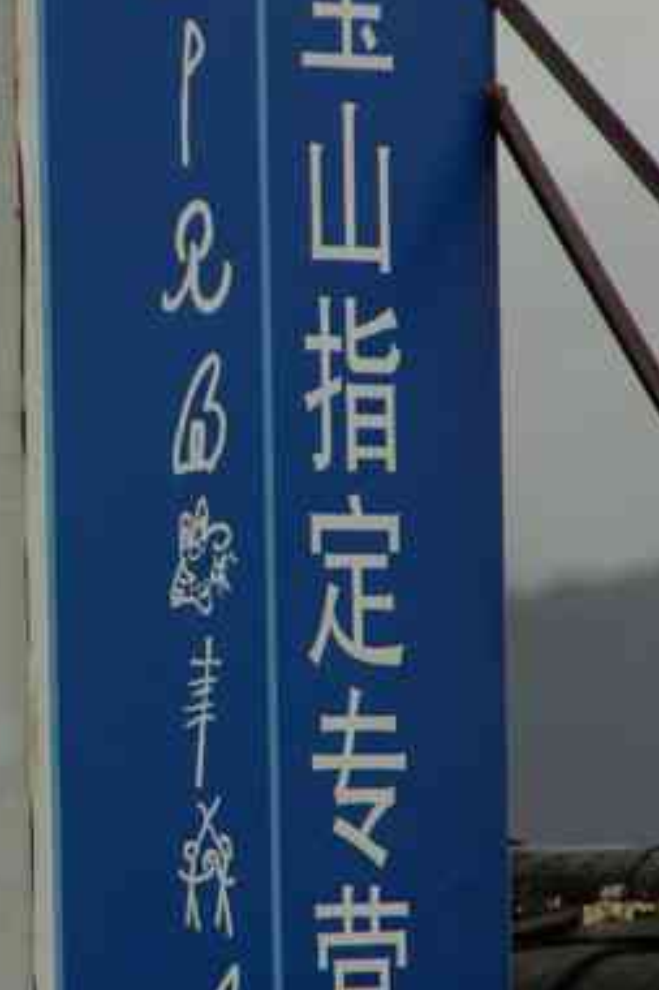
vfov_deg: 2.6
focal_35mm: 791
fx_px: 21738
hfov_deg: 1.7
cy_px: 529
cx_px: 117
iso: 100
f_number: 6.7
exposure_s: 1/180
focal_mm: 199.9
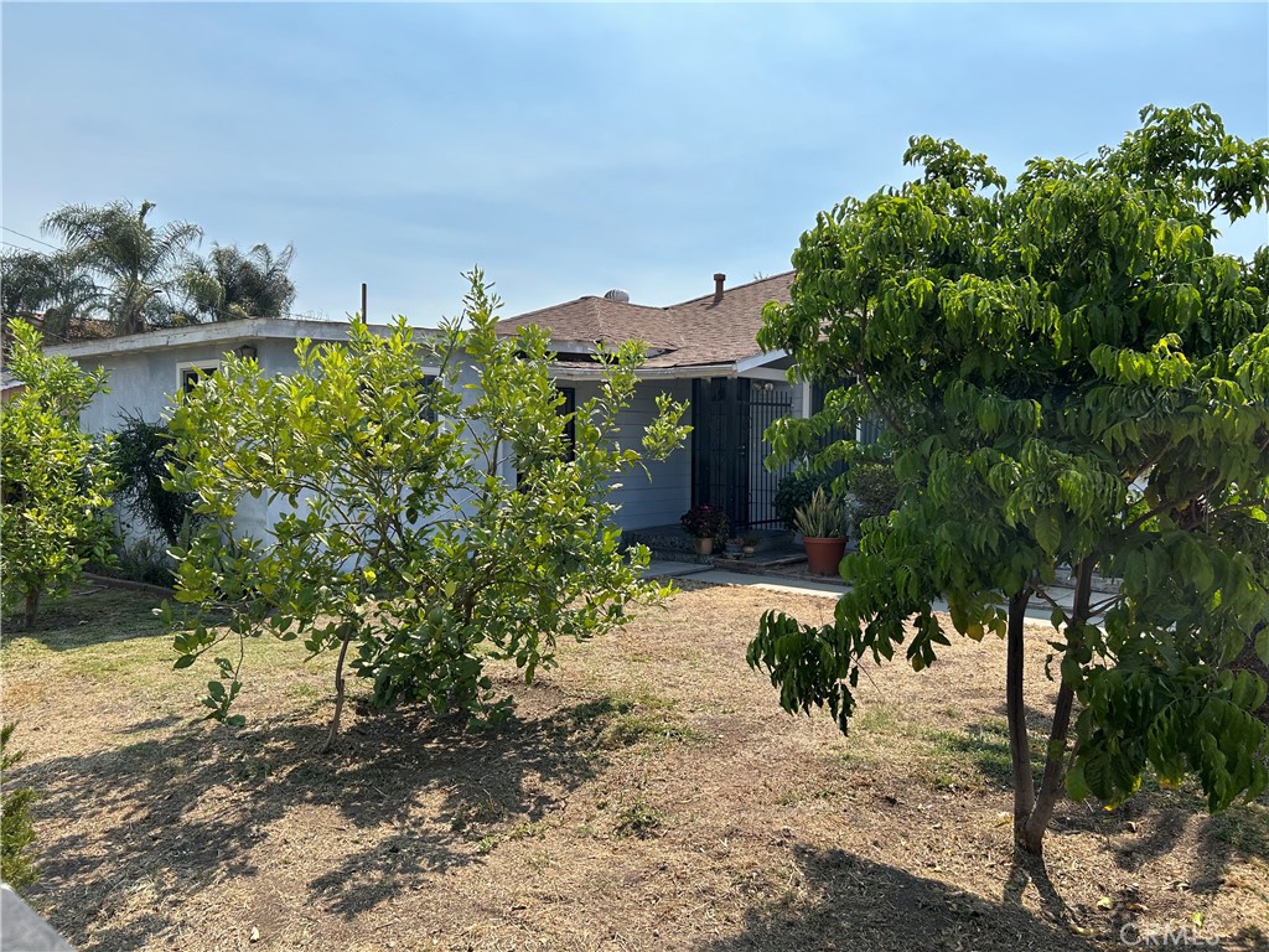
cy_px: 476
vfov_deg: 53.1
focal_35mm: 26
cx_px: 634
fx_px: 953
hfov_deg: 67.3
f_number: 1.5
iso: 50
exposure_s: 1/3704
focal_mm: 5.7
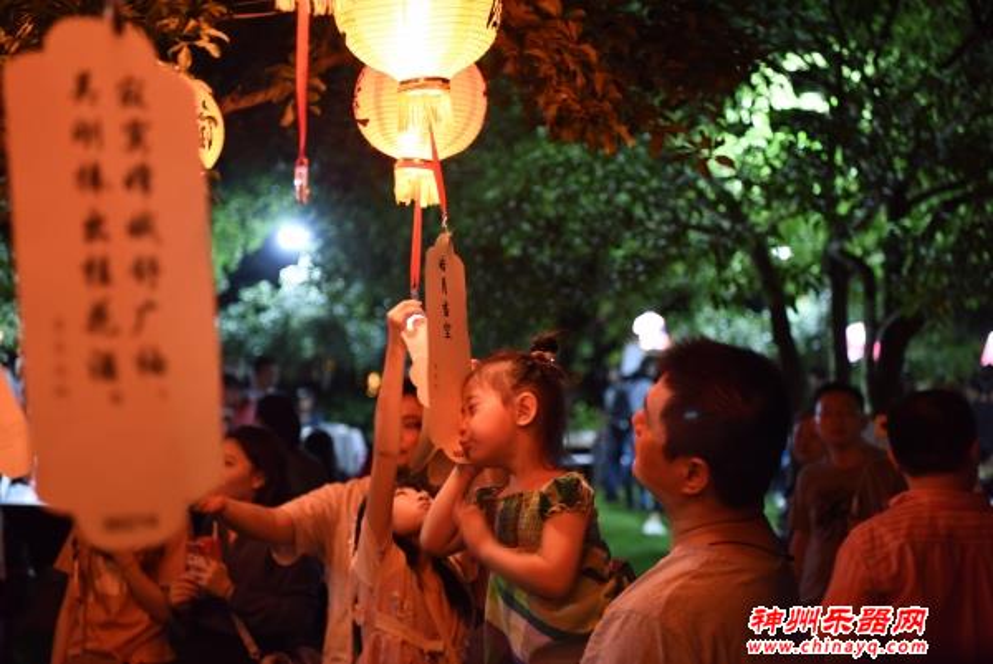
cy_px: 332
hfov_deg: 34.5
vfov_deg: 23.4
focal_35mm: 58
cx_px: 496
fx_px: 1601
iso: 2000
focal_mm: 58
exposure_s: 1/50
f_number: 2.8
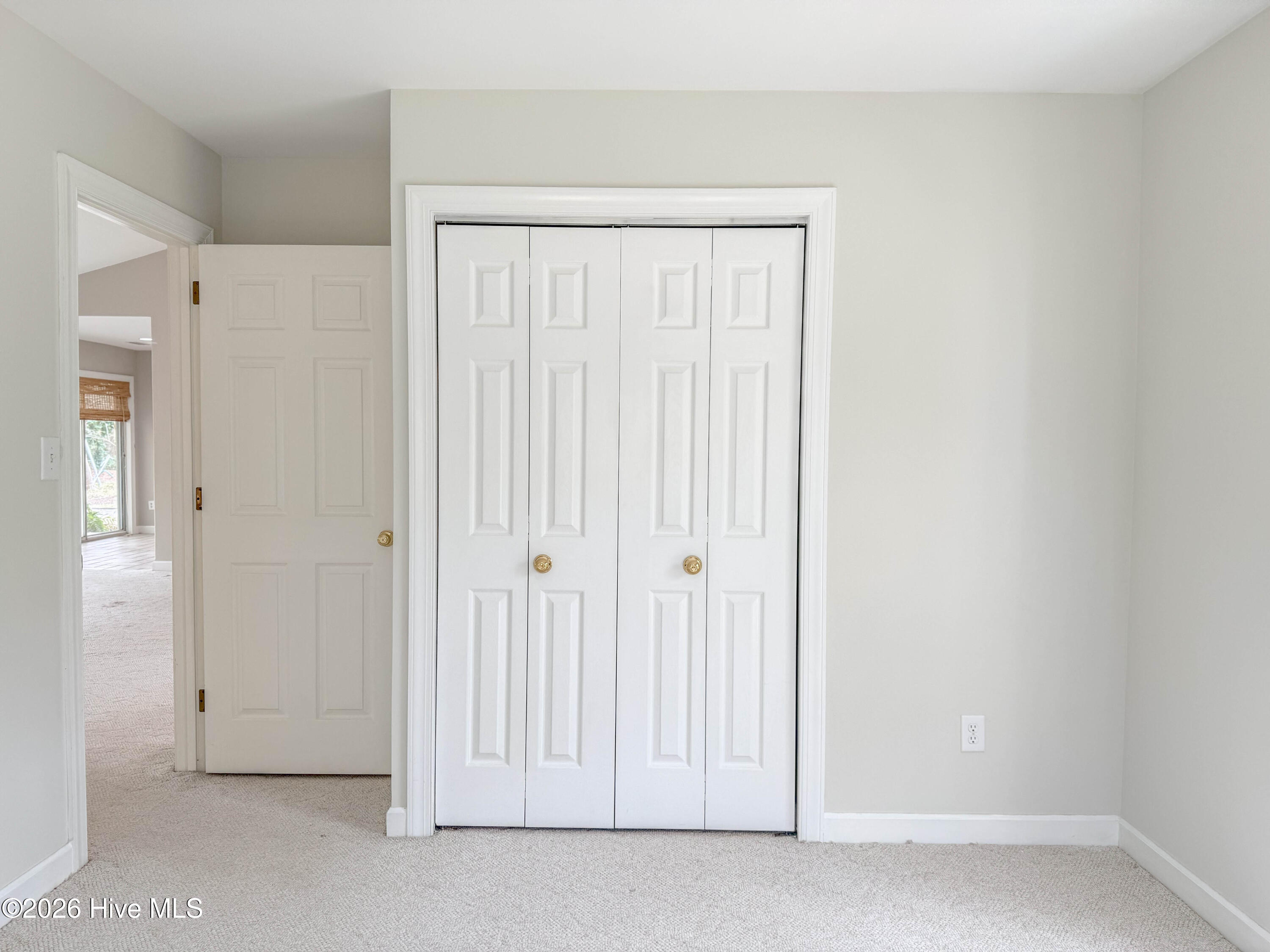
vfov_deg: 56.8
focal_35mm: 24
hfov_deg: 71.6
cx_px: 635
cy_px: 476
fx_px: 881
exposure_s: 1/120
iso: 80
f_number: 1.8
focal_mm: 6.76
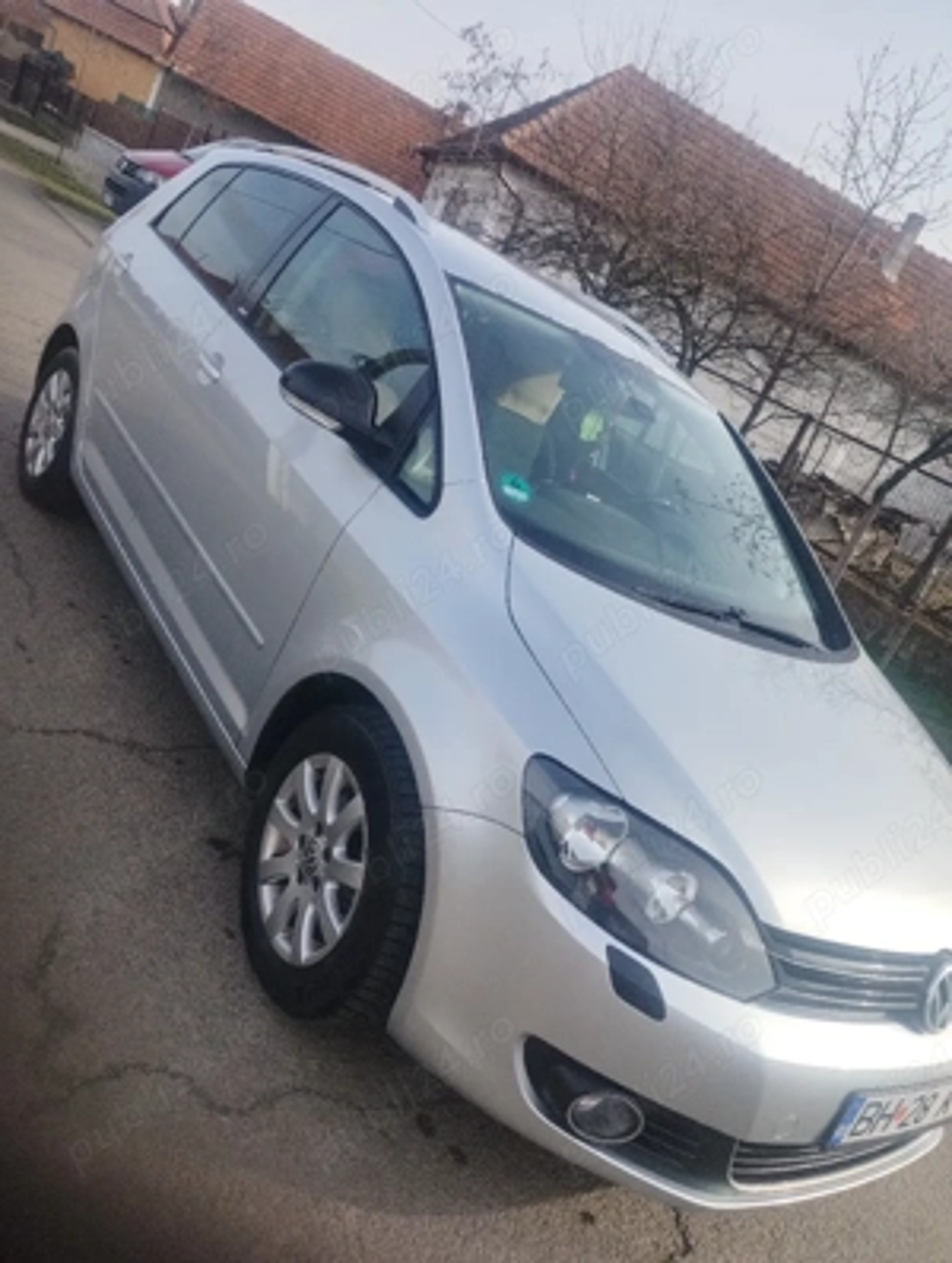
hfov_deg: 49.9
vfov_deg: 63.4
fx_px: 1023
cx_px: 476
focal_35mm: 28
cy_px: 632
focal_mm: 4.27
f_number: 1.8
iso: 100
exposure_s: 1/667
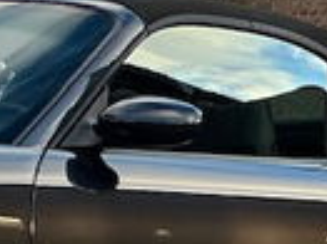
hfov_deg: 3.3
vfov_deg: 2.5
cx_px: 12
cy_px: 324
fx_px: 5700
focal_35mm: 604
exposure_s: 1/99
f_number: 2.8
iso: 64
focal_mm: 9
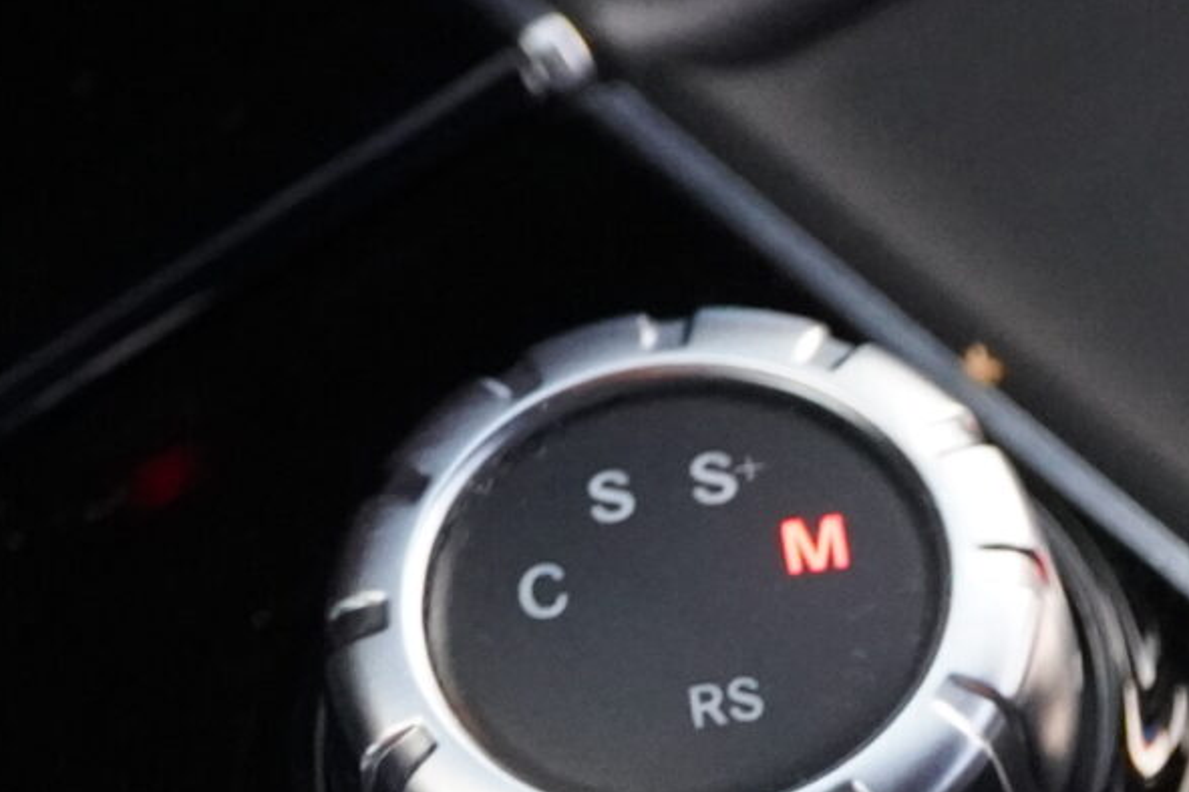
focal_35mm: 221
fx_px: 7299
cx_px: 1563
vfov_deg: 6.1
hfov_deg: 9.2
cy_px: 1406
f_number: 4
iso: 3200
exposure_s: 1/160
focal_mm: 34
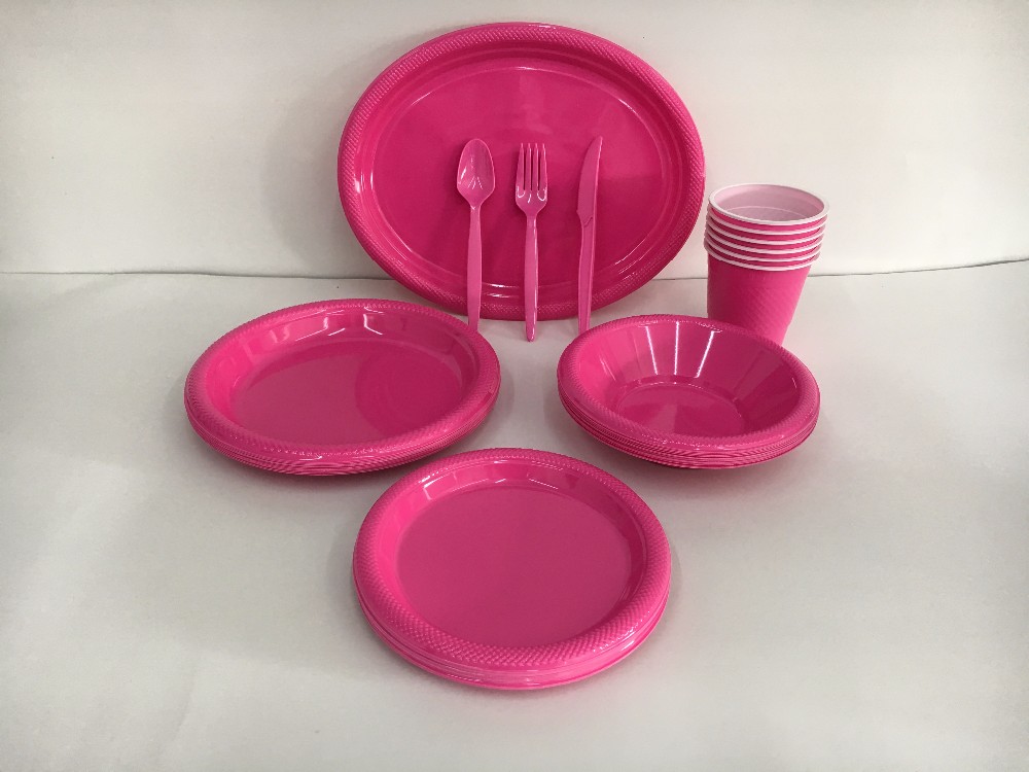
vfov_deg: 48.2
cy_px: 386
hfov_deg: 61.7
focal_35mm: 29
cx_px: 514
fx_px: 862
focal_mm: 4.15
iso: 50
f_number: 2.2
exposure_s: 1/33
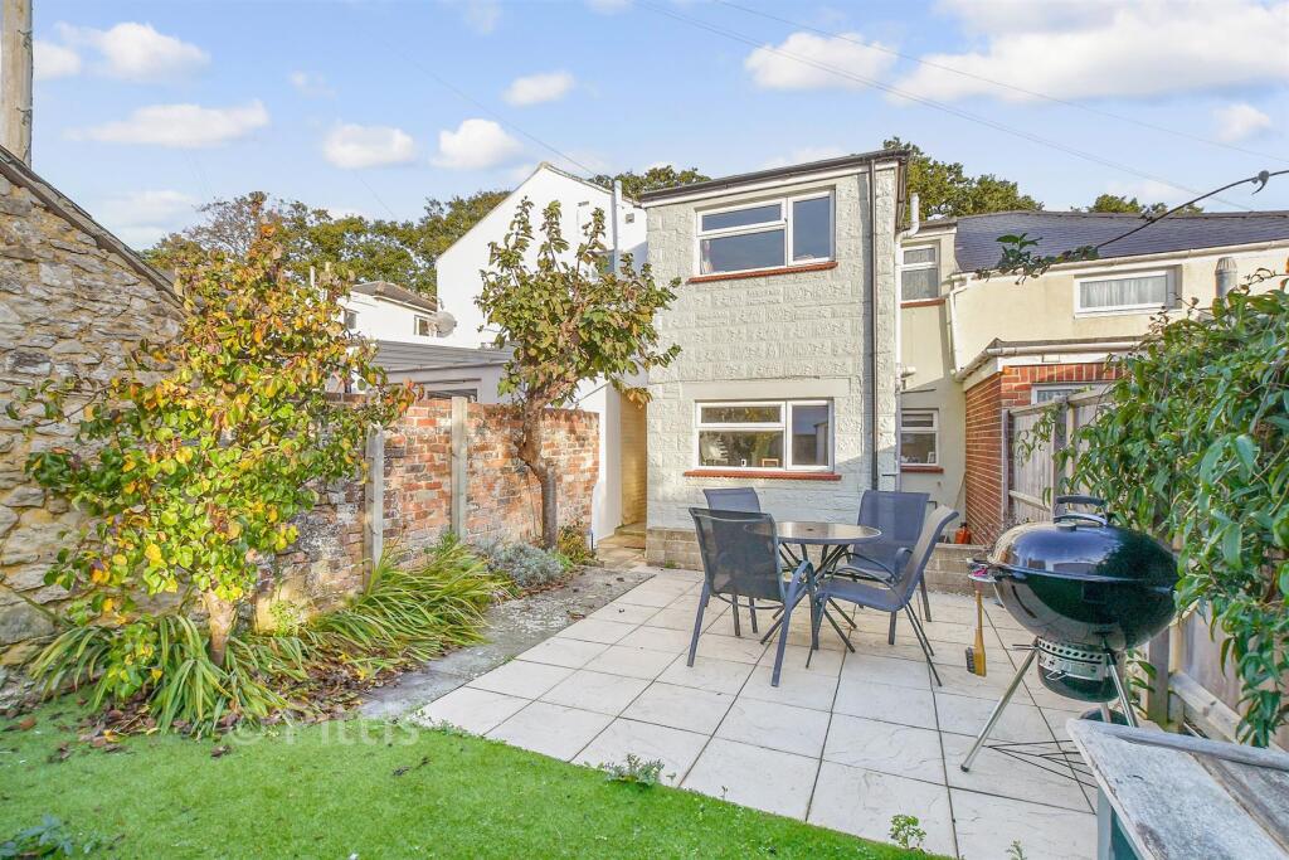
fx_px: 537
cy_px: 430
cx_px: 644
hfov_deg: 100.4
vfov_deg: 77.3
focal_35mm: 15
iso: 160
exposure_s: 1/100
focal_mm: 10
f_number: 8
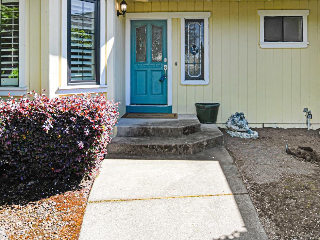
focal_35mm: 23
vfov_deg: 56.9
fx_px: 213
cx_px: 153
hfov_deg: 73.9
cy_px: 71
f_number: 7.1
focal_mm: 10
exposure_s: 1/200
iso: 100
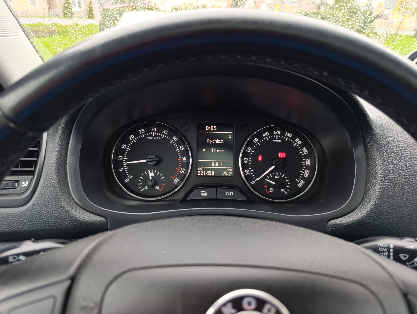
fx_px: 277
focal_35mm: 23
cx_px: 208
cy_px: 157
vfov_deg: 59.0
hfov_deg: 73.8
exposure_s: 1/100
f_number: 1.6
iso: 640
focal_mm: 6.14
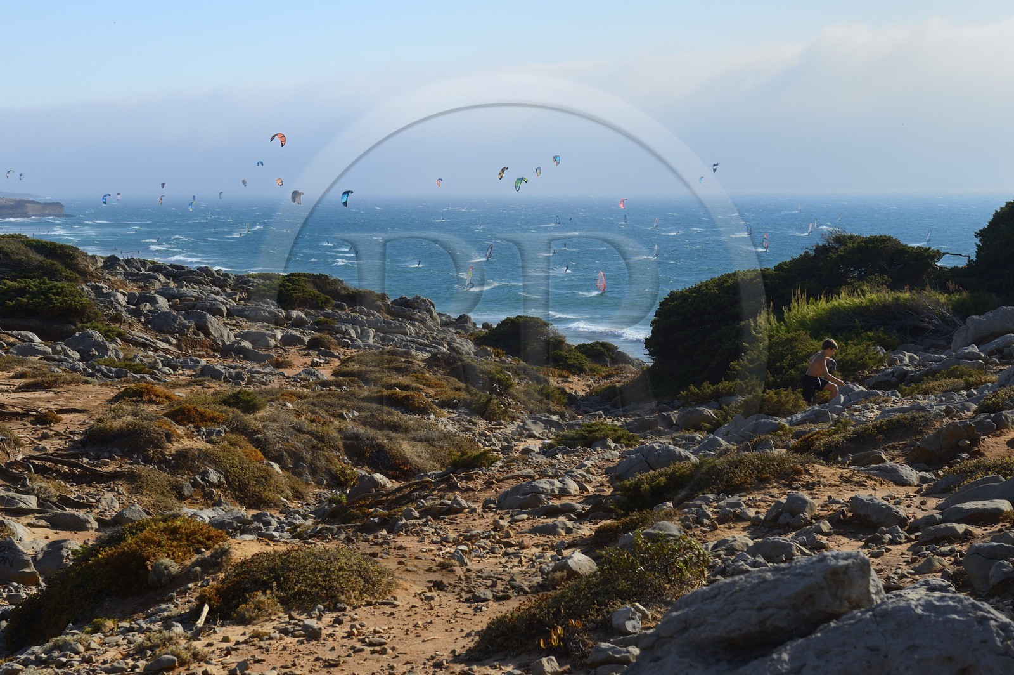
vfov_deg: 21.9
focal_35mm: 62
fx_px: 1745
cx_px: 507
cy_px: 338
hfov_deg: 32.4
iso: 200
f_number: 10
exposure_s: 1/400
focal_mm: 62
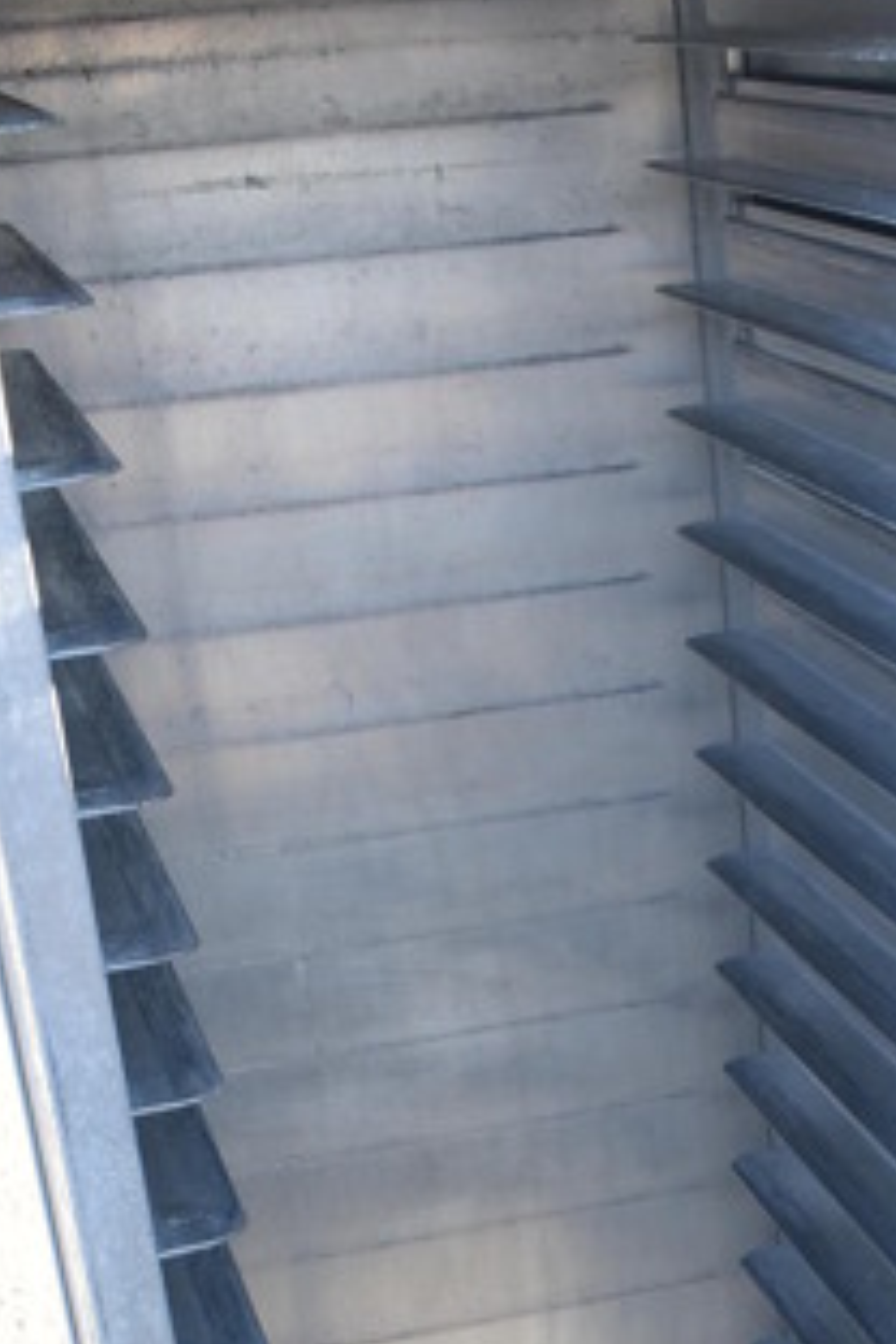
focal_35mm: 79
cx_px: 1038
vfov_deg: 23.4
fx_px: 2949
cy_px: 1626
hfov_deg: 16.6
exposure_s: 1/125
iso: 280
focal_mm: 18
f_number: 5.6
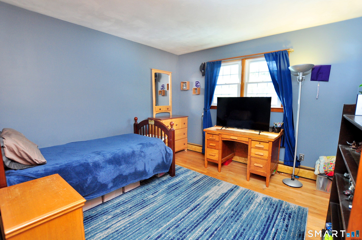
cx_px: 181
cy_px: 120
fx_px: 166
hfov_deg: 95.1
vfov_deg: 71.9
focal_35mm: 16
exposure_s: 1/30
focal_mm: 11
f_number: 4
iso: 640
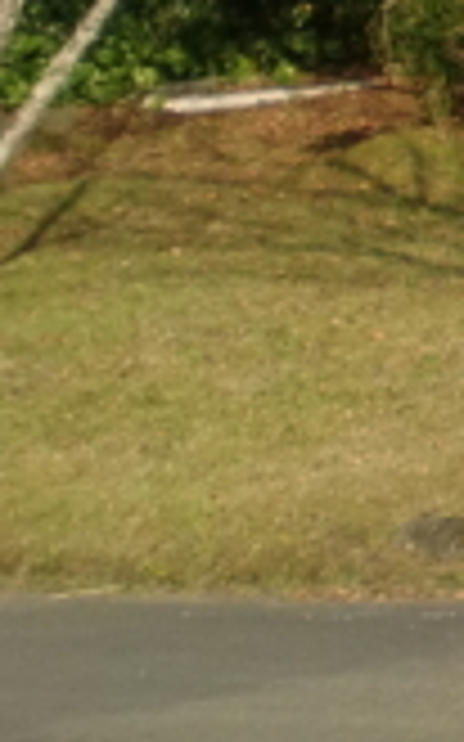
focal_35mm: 180
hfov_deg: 6.2
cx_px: 1797
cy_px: -297
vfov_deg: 11.3
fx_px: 3645
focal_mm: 6.3
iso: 64
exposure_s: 1/500
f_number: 3.1
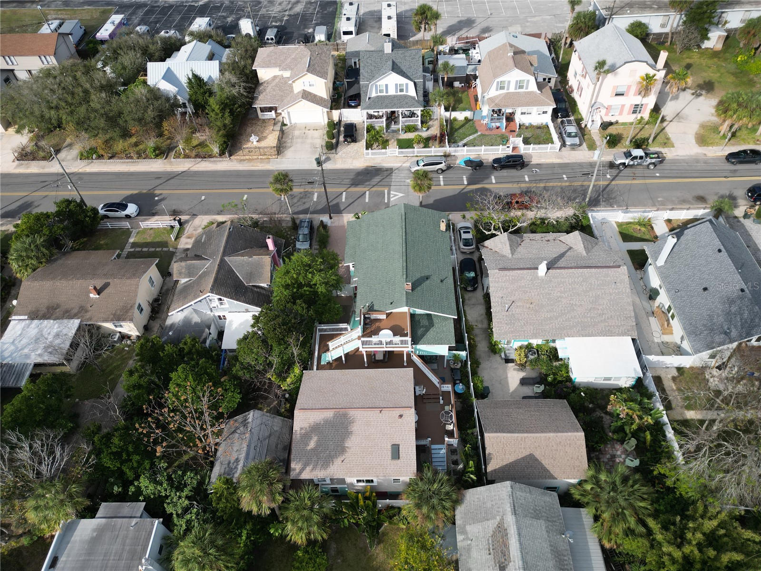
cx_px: 380
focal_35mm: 24
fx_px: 528
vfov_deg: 56.8
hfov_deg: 71.6
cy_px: 286
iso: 140
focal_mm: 6.72
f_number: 1.7
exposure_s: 1/3000
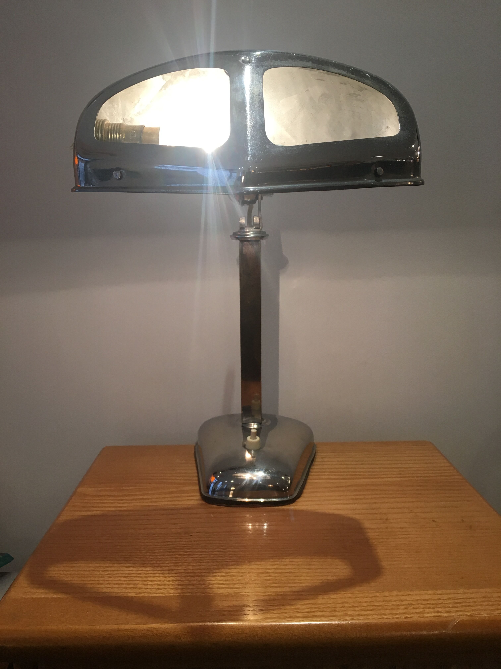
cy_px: 334
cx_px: 250
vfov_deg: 61.7
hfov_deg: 48.2
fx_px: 560
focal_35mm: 29
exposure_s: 1/33
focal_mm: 4.15
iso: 32
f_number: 2.2
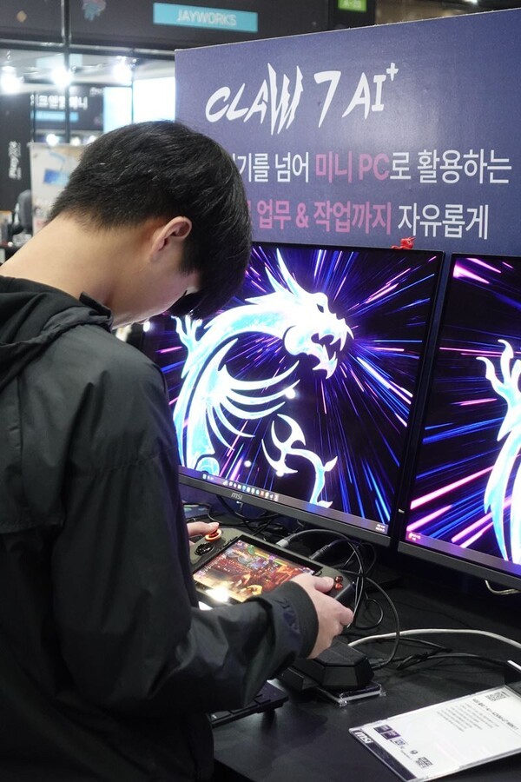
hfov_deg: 20.6
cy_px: 391
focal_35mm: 66
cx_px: 260
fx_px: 1433
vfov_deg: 30.5
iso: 2000
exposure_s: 1/80
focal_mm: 24.09
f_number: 2.8
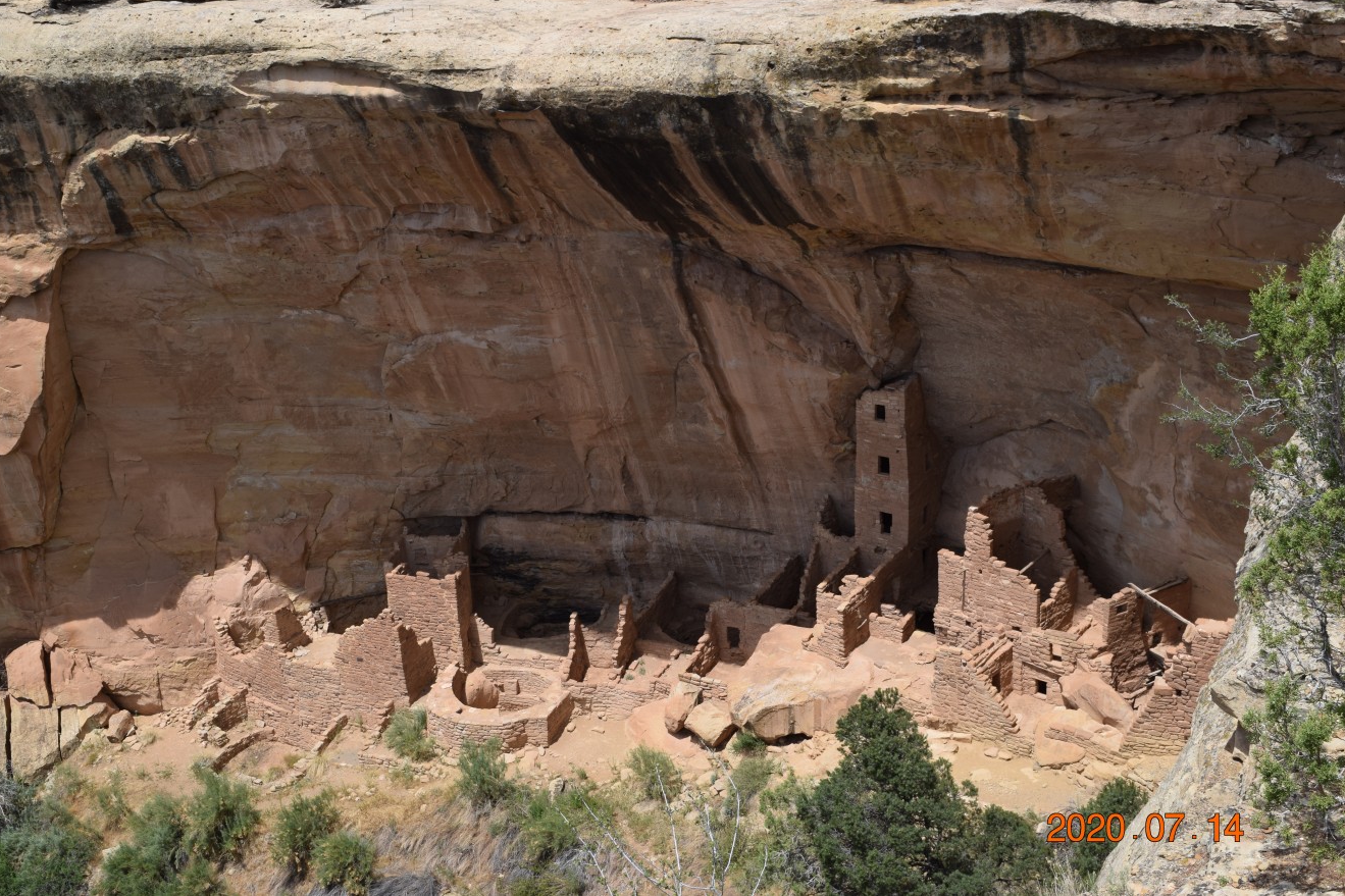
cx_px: 685
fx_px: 1606
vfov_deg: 31.2
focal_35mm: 43
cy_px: 438
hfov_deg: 45.4
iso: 200
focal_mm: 28
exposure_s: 1/320
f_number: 9
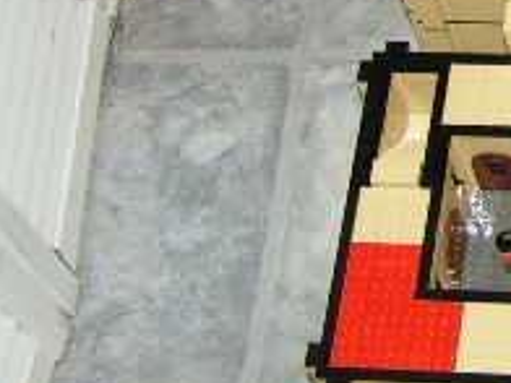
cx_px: 826
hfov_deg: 14.5
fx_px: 1830
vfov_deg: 11.8
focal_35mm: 124
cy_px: -39
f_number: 2.8
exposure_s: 1/40
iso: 200
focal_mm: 6.3
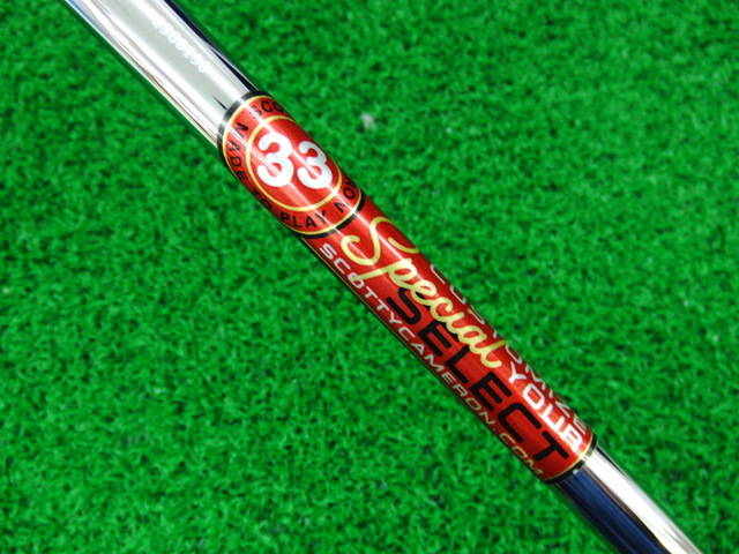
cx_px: 370
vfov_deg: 38.7
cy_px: 277
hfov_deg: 50.1
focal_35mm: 37
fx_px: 790
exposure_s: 1/30
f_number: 3.6
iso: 400
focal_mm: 6.42
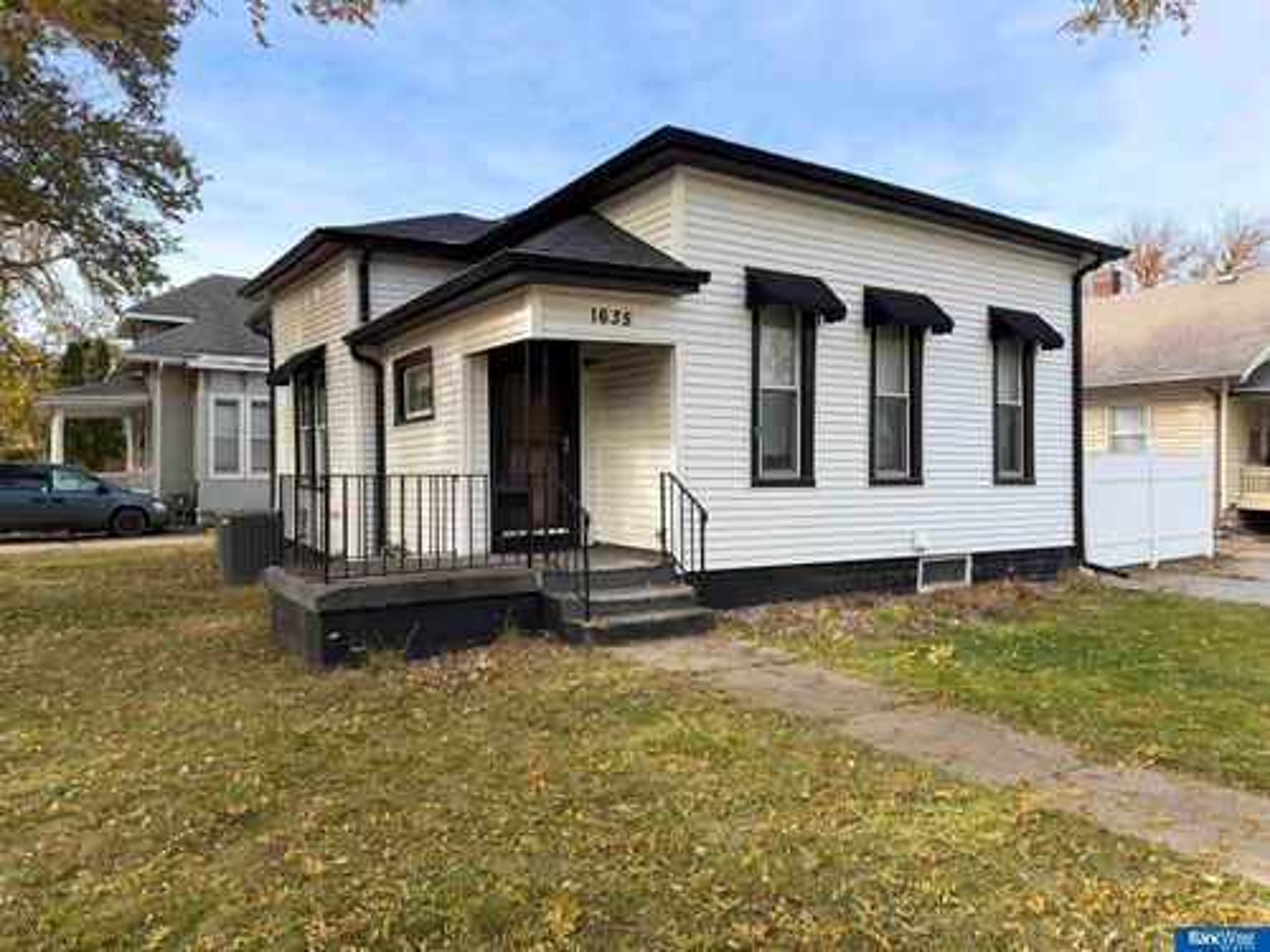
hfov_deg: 71.6
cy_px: 476
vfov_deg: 56.8
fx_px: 881
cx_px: 635
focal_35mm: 24
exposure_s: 1/1812
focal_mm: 6.76
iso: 80
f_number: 1.78
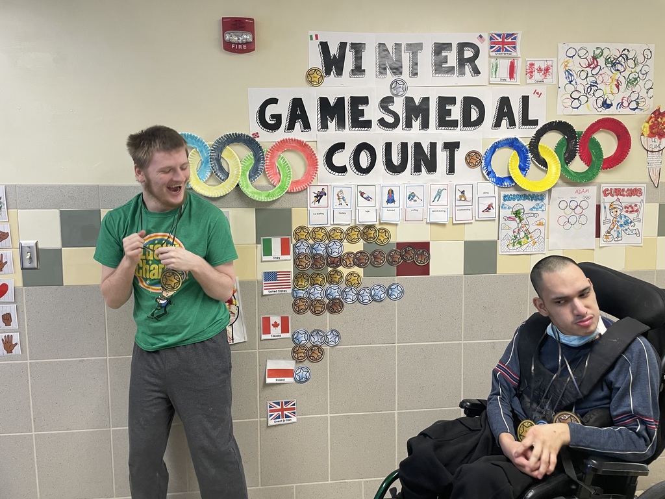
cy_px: 250
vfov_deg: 53.1
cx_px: 332
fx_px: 499
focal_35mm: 26
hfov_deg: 67.3
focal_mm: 4.2
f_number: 1.6
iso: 100
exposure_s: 1/60
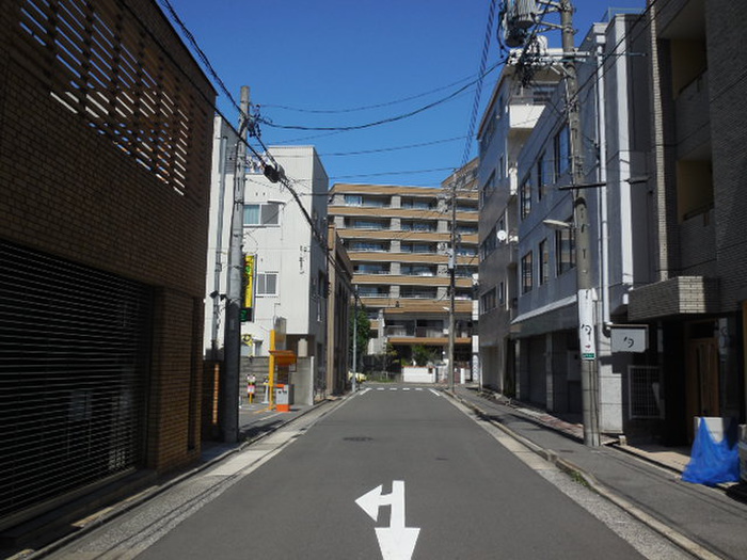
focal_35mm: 34
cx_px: 374
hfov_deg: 54.0
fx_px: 734
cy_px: 280
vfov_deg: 41.8
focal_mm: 6.1
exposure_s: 1/640
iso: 125
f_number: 6.8
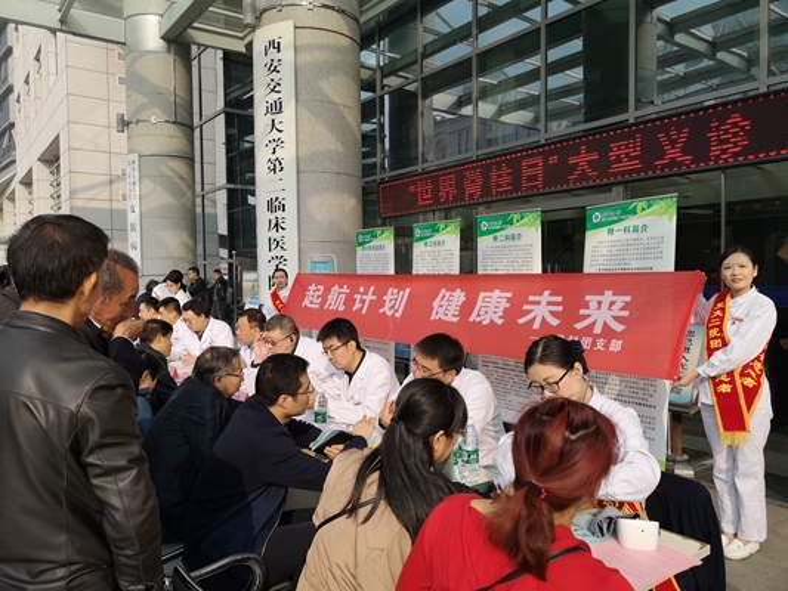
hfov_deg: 65.3
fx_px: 615
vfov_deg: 51.4
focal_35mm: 27
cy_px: 296
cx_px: 394
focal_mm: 3.95
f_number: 1.8
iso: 50
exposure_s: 1/1282
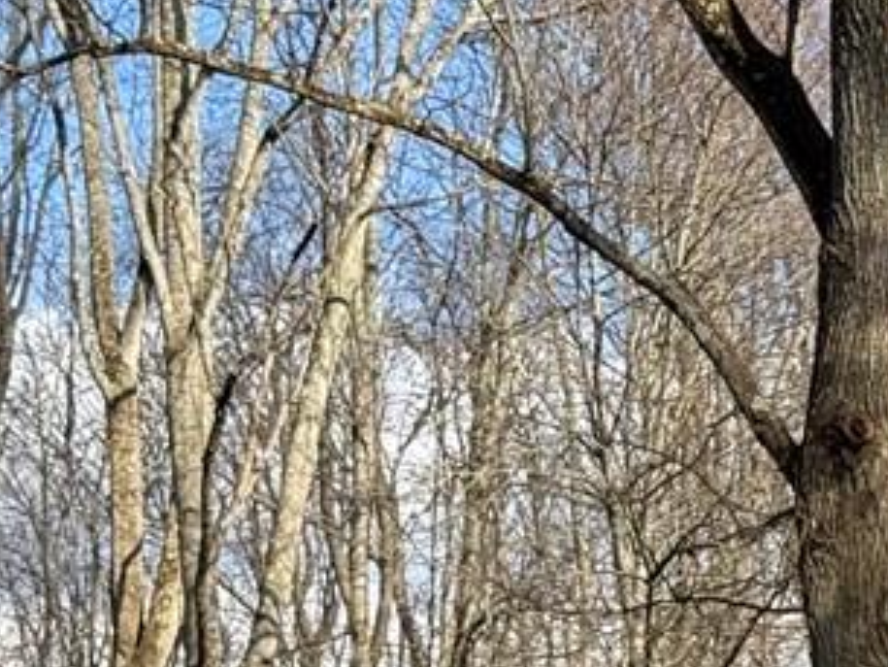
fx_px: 4132
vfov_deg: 9.0
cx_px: 1022
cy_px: 1051
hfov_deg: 12.0
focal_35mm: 161
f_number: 1.78
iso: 64
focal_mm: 6.76
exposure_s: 1/1795
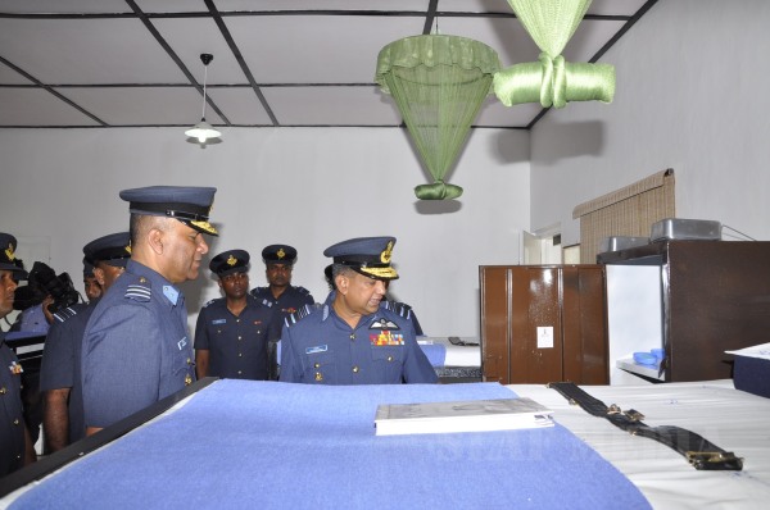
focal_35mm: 27
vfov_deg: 47.8
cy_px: 255
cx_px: 385
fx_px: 577
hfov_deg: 67.5
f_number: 8
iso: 500
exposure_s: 1/100
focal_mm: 18
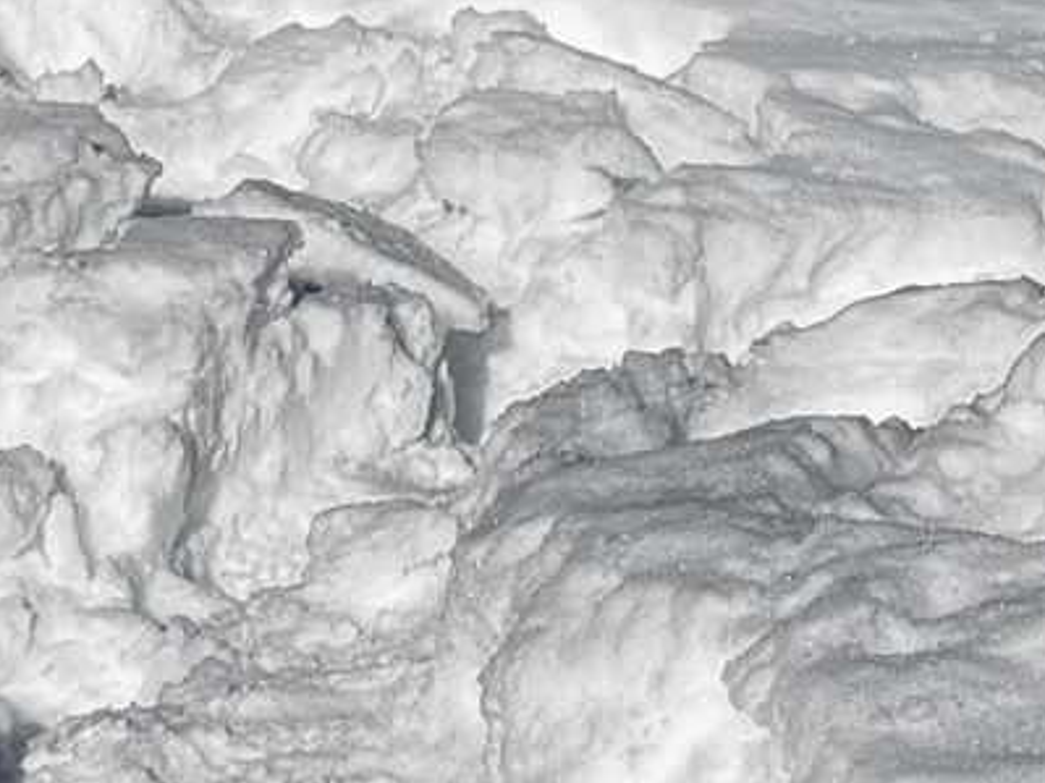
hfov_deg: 10.5
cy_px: -1561
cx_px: 1294
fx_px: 5583
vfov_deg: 7.2
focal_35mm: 185
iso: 80
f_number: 1.78
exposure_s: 1/14286
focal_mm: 6.76
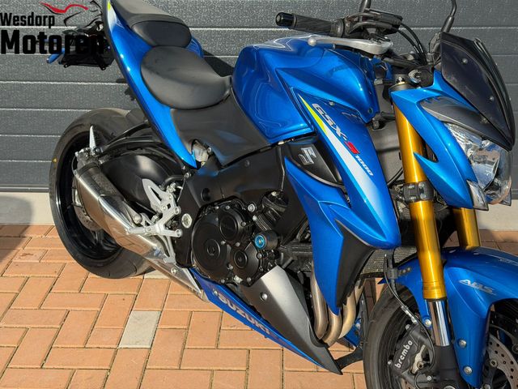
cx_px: 259
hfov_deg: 39.7
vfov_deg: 30.3
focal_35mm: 48
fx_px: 718
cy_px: 194
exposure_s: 1/4098
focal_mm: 6.76
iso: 100
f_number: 1.78
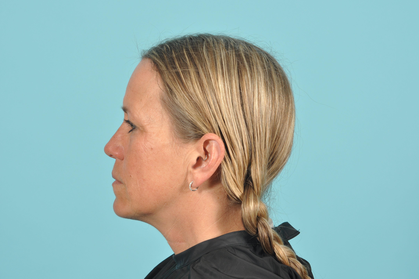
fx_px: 1046
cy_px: 140
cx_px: 210
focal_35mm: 90
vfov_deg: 15.2
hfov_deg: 22.6
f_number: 11
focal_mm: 60
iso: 200
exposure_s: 1/125
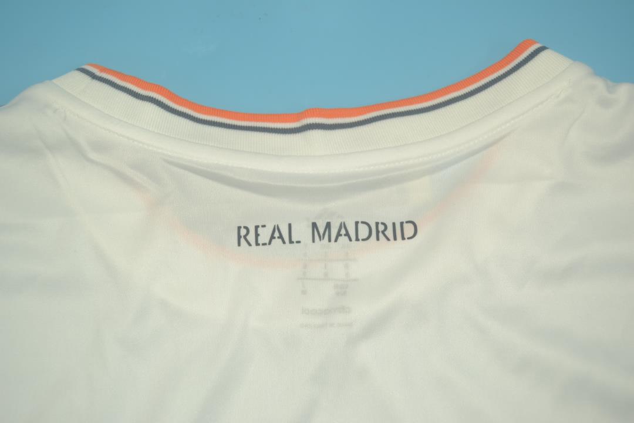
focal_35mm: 39
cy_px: 212
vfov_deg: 34.2
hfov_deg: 49.6
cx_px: 317
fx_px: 687
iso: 200
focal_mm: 26
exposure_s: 1/160
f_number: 4.2
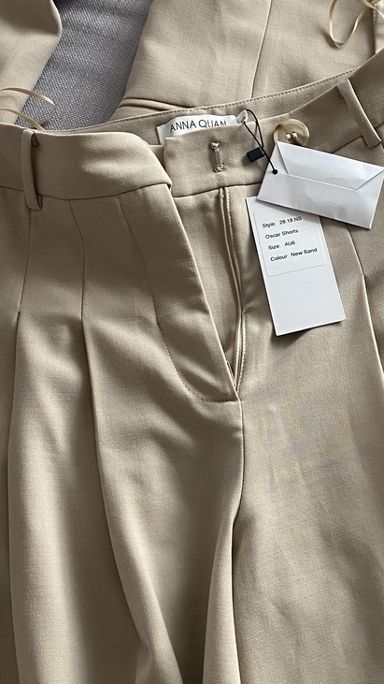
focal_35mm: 62
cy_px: 178
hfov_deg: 19.2
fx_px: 1123
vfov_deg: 33.2
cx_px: 300
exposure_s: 1/86
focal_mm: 4.25
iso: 125
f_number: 1.8
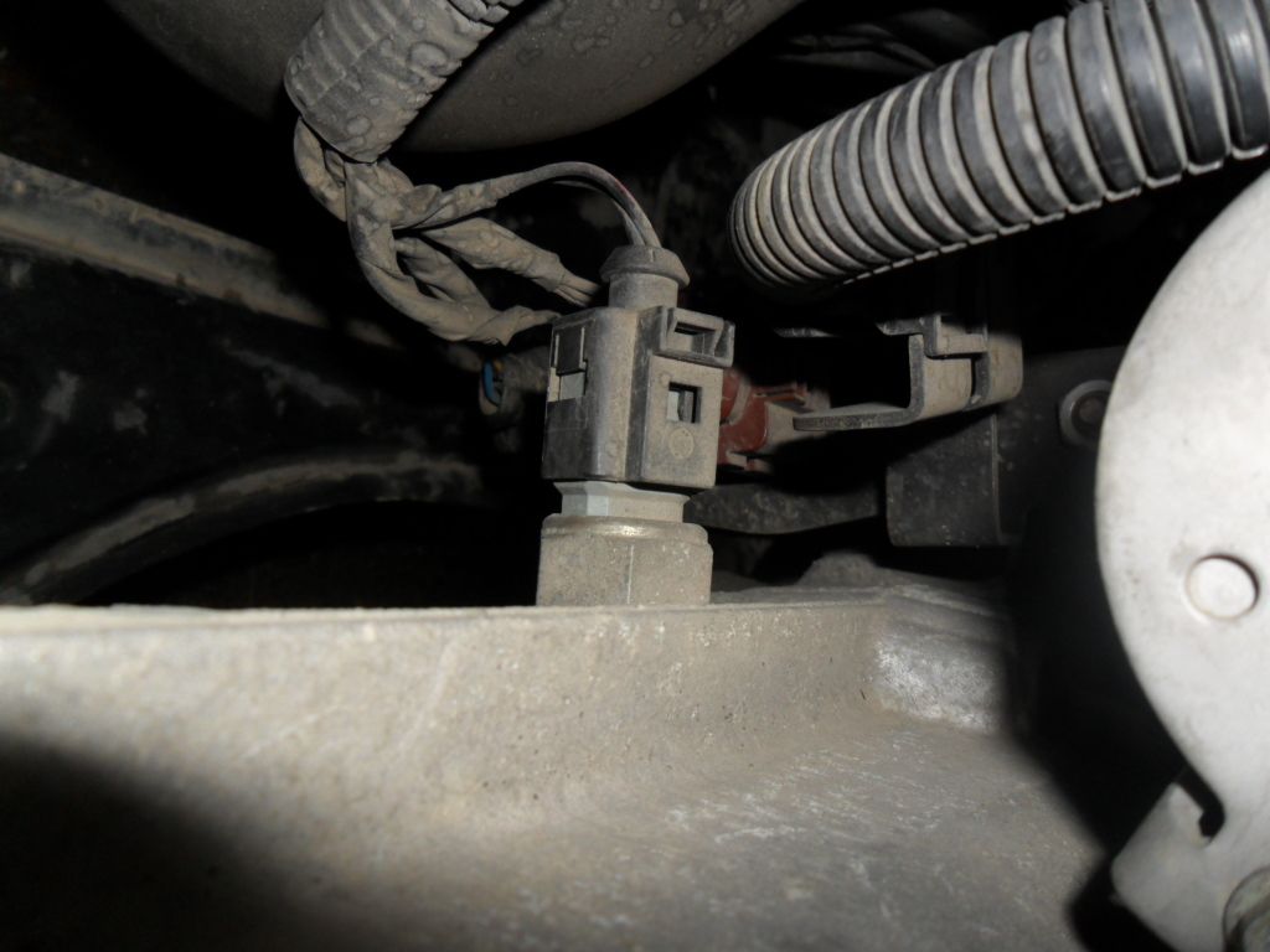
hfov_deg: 65.3
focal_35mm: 27
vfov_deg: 51.4
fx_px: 991
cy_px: 476
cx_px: 635
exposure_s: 1/45
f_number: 8.9
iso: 100
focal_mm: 4.9
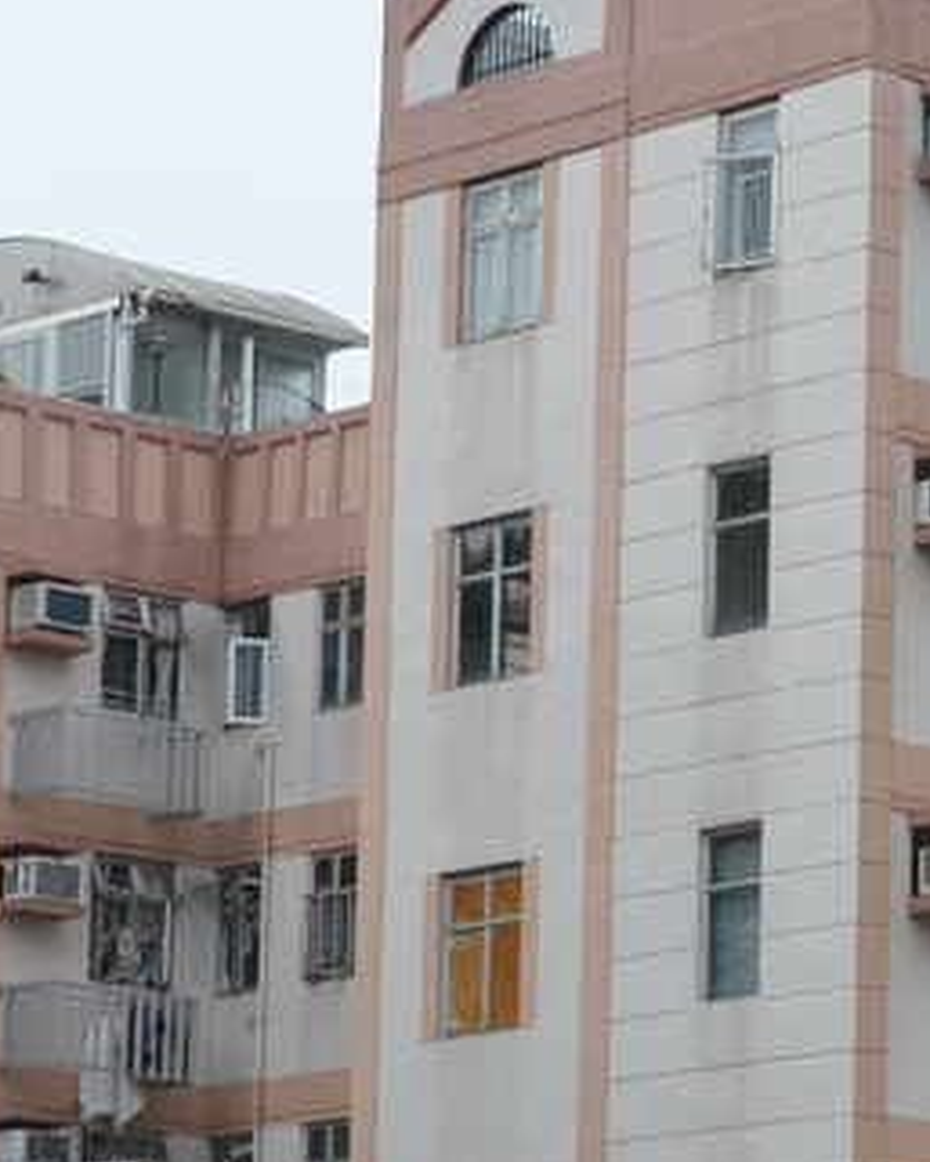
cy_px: 934
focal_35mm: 188
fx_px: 6465
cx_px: 1006
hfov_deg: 8.2
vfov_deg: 10.2
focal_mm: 42
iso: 200
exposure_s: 1/250
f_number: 8
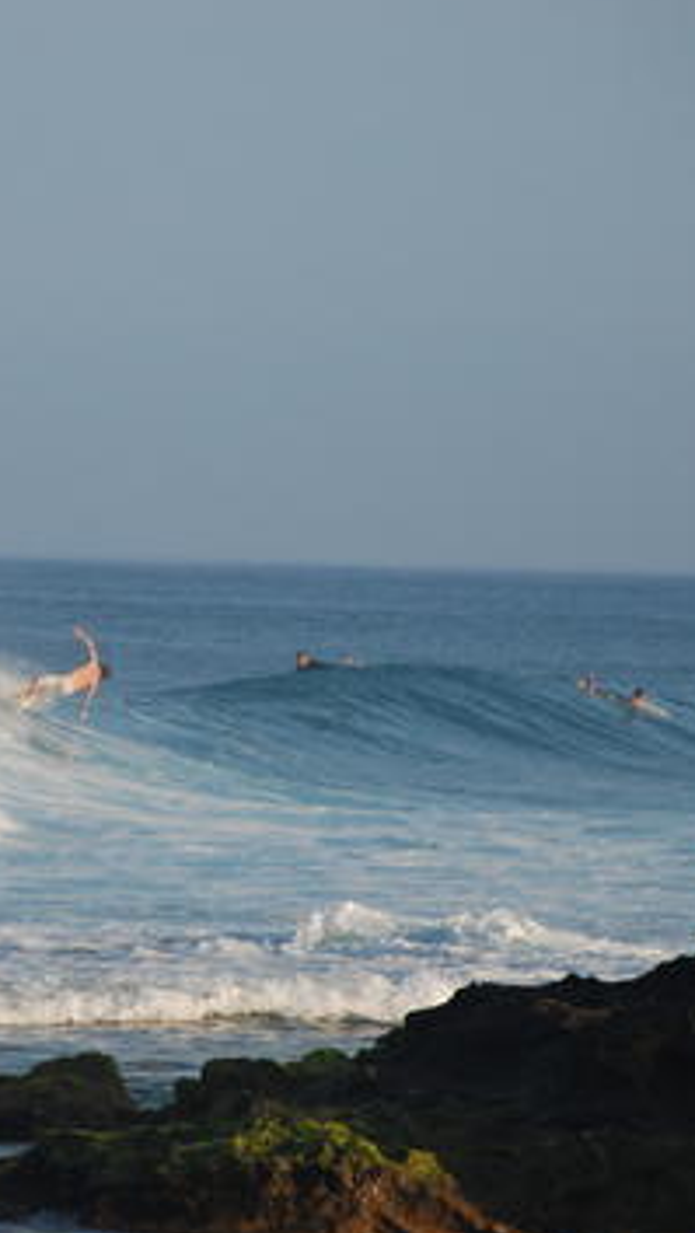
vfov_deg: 5.6
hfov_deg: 3.2
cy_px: 720
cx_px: 73
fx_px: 12591
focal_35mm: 385
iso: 400
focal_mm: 135
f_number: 5.6
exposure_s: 1/1600
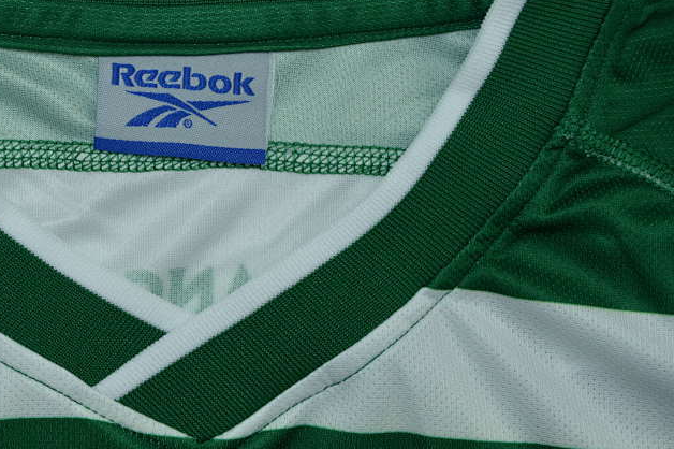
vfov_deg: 13.9
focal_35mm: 98
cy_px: 173
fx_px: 1834
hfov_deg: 20.6
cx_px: 155
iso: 400
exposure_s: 1/200
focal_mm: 38
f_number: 11
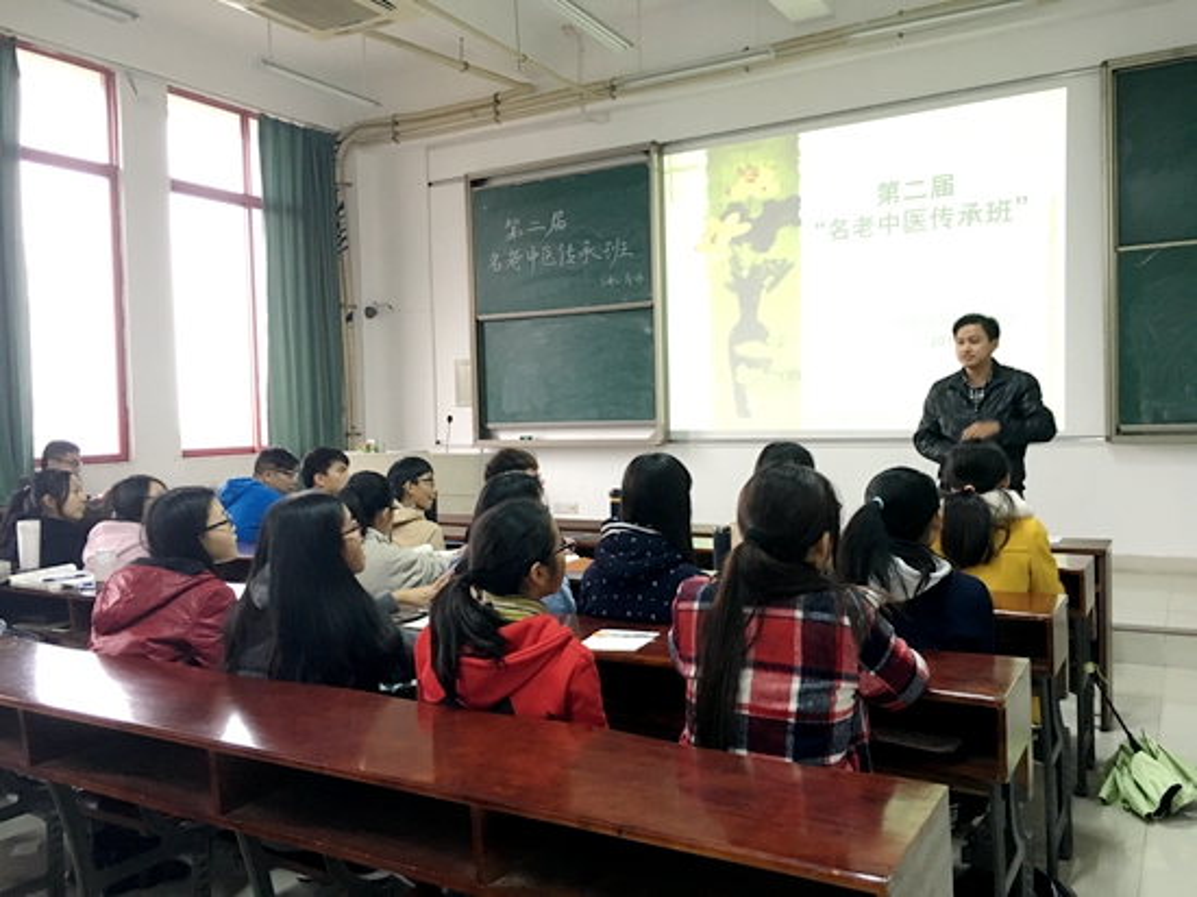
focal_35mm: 29
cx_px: 598
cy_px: 448
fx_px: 1002
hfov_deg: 61.7
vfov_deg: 48.2
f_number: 2.2
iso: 200
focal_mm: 4.15
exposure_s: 1/20
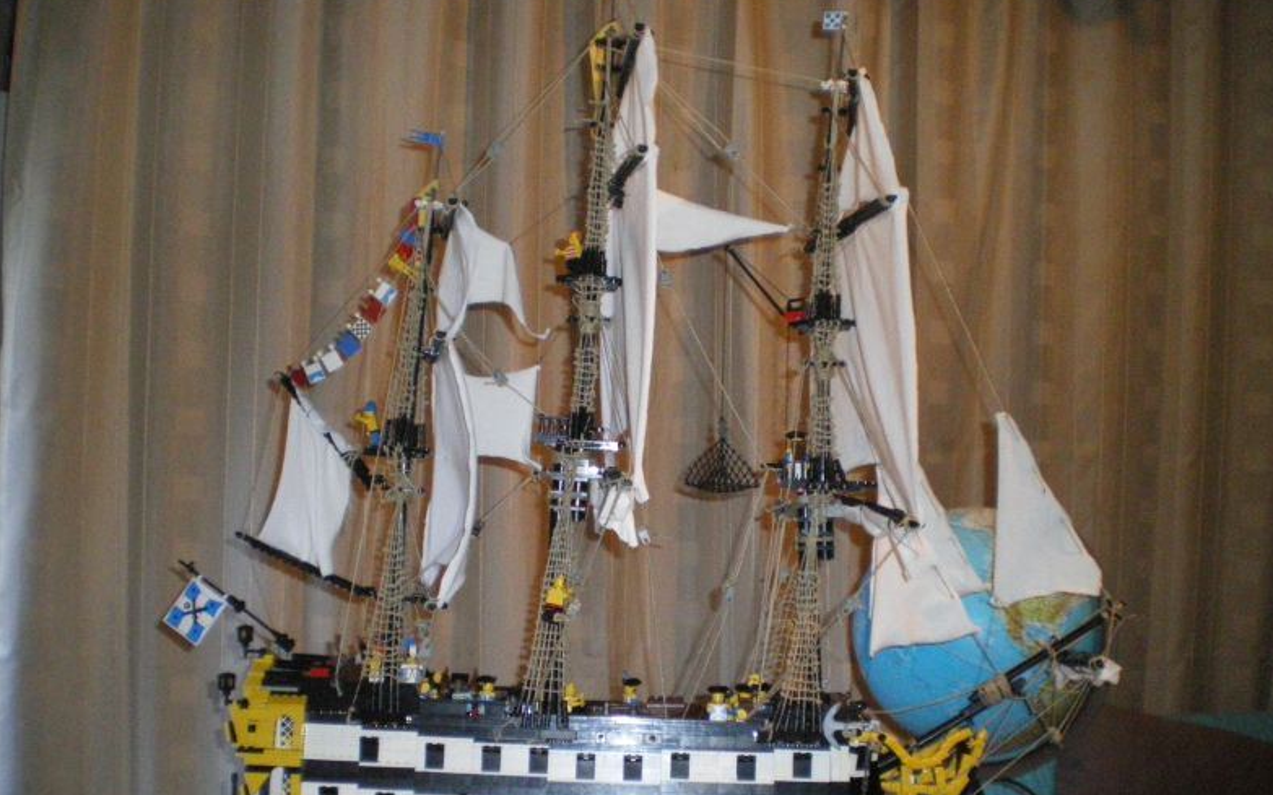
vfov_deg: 32.7
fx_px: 1353
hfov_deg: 50.4
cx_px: 649
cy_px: 465
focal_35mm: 39
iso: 800
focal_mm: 6.3
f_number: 3.1
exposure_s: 1/50
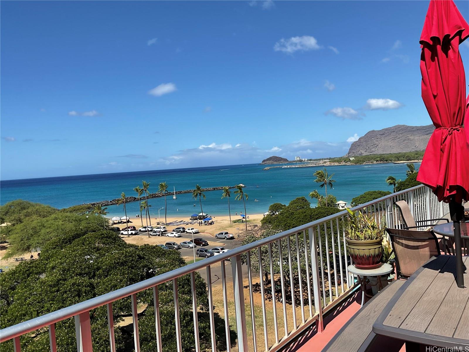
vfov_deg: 48.2
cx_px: 234
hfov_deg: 61.7
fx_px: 393
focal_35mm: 29
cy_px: 176
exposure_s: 1/2538
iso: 16
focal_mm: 3
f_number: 1.8
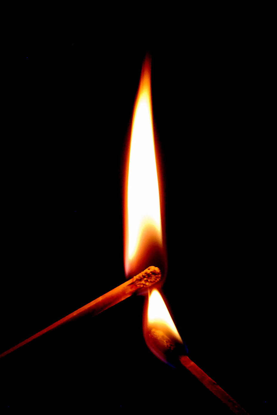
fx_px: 3462
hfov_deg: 4.6
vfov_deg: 6.9
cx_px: 138
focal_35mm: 300
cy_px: 208
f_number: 5.6
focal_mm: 200
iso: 1100
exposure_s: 1/30
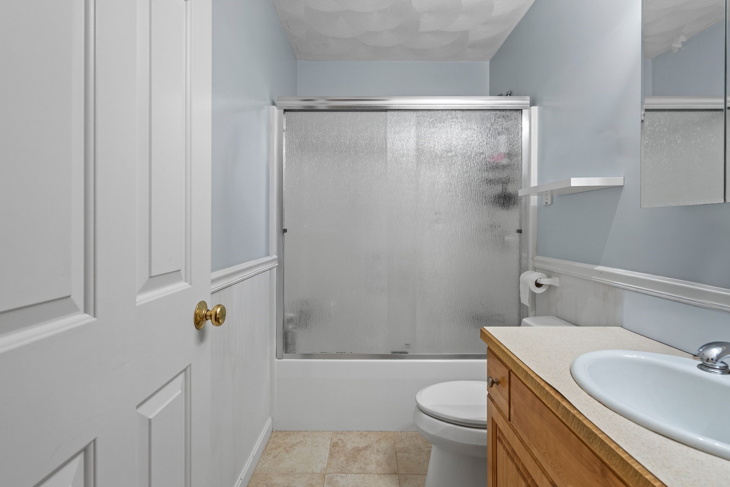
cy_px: 244
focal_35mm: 17
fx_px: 345
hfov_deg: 93.3
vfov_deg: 70.4
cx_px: 369
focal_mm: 16
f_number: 6.3
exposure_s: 1/6
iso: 400
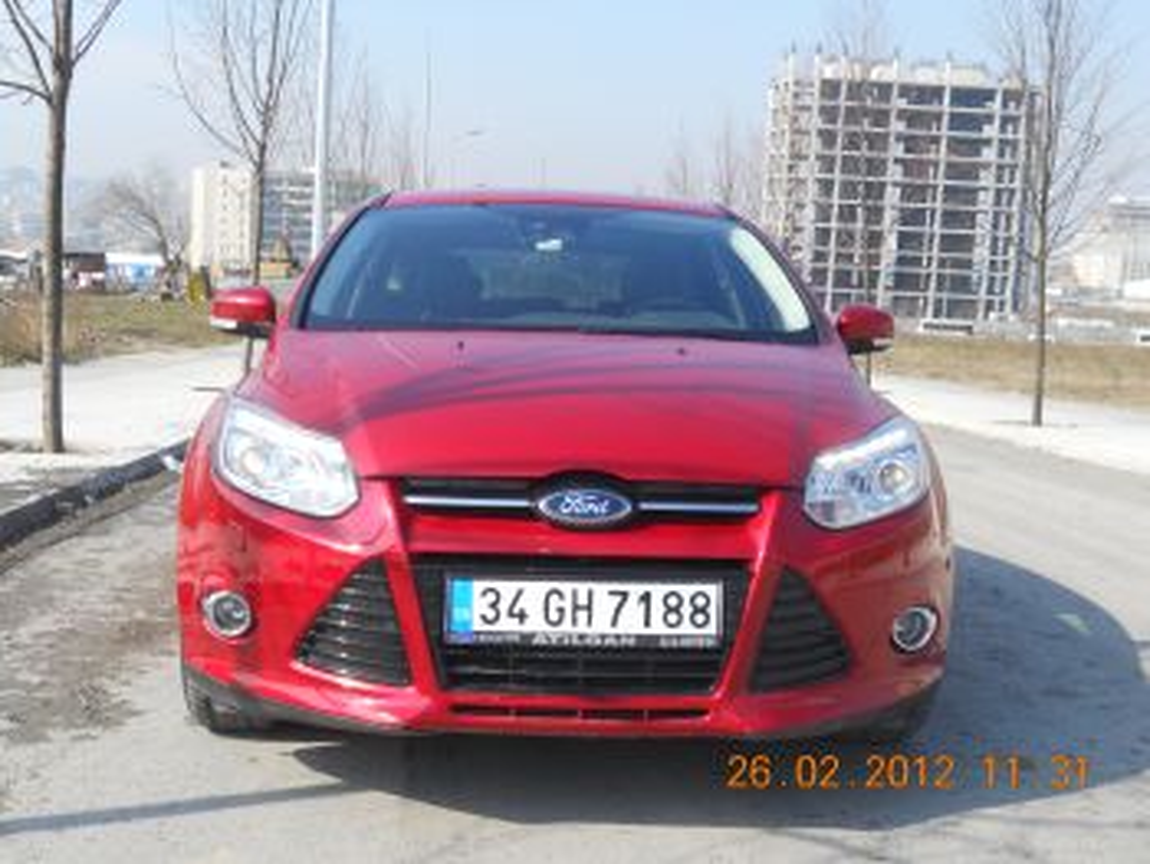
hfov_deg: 41.2
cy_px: 432
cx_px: 575
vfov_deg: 31.6
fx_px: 1529
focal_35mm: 46
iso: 80
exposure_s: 1/320
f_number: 4.3
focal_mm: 8.2
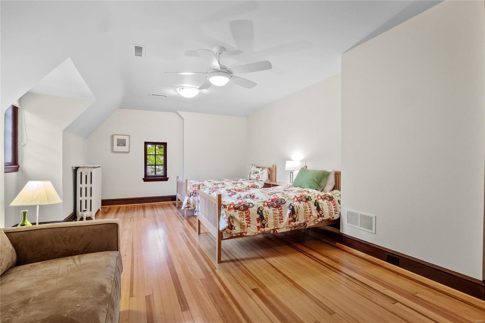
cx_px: 242
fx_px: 215
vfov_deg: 73.7
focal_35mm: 16
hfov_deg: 96.7
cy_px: 162
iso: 400
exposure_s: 1/5
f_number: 8
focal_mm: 8
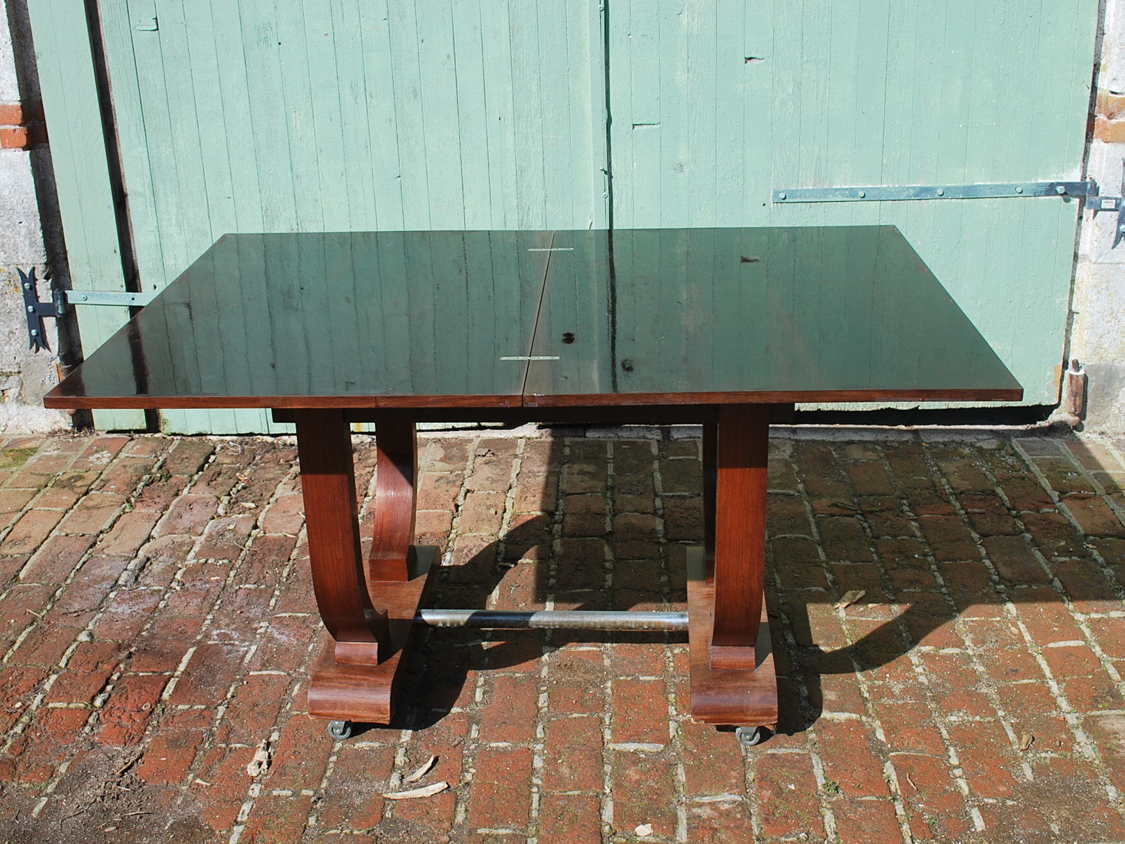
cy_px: 423
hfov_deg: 47.9
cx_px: 547
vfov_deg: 36.8
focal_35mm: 39
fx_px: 1267
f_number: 7.1
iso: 100
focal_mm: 24
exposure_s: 1/200
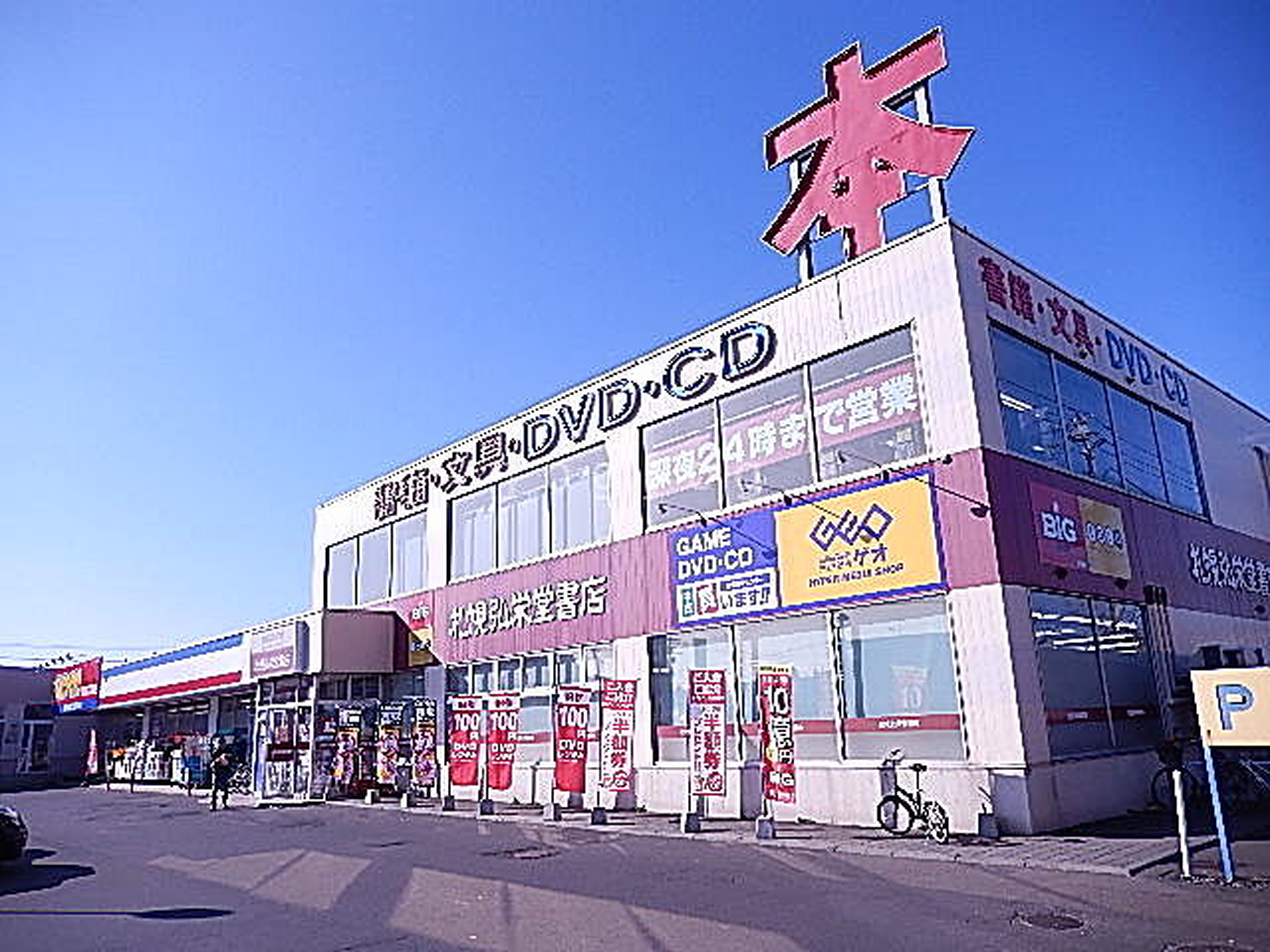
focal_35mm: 25
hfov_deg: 69.4
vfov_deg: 54.9
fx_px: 917
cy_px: 476
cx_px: 635
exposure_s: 1/1500
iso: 125
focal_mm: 4.5
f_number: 3.4
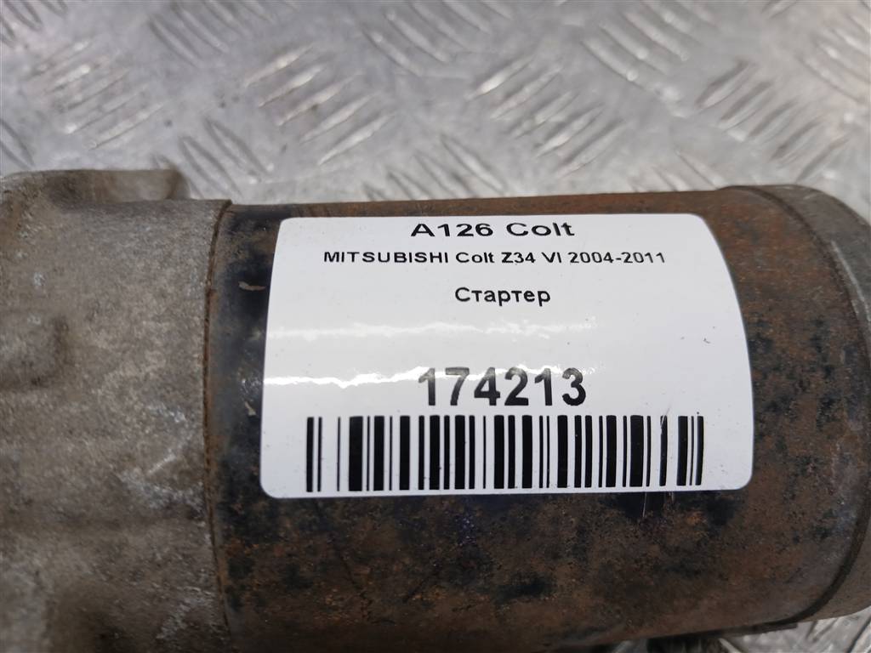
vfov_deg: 53.1
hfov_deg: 67.3
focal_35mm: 26
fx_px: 654
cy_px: 326
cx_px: 436
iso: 50
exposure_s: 1/50
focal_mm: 3.98
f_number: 1.8
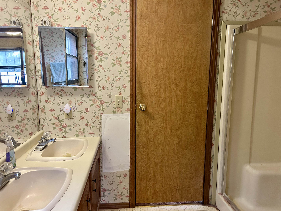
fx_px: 211
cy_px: 106
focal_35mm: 26
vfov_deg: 53.1
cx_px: 140
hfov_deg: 67.3
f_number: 1.5
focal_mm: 5.7
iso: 200
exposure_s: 1/60
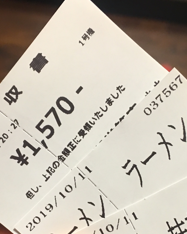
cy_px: 186
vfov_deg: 27.4
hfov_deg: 22.4
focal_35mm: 68
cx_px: 64
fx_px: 470
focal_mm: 4.15
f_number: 2.2
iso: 64
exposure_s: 1/15
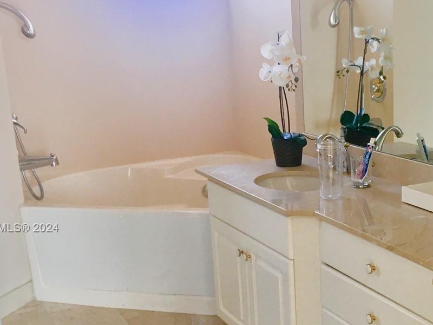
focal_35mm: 58
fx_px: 726
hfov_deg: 32.7
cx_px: 318
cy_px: 229
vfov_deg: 25.0
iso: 25
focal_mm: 4.15
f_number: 2.2
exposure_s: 1/30
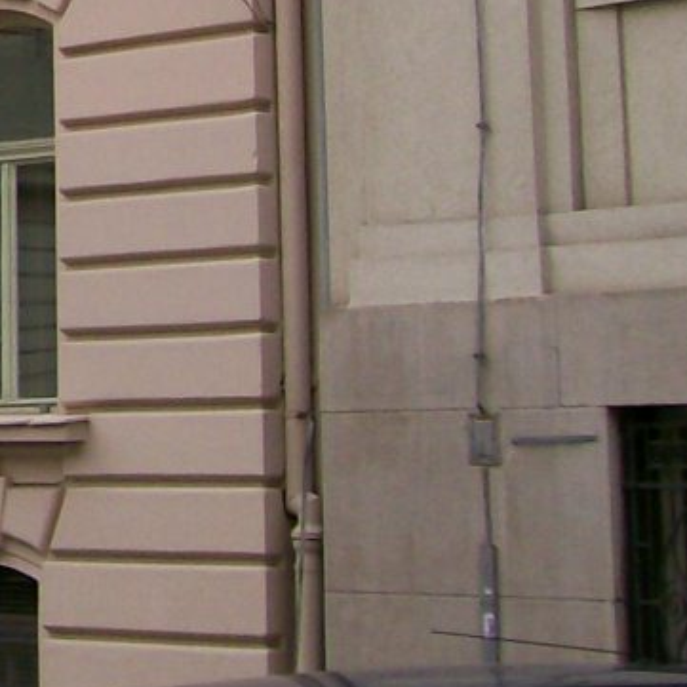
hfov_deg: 11.1
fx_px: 3166
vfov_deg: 11.9
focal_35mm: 141
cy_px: -293
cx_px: -746
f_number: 2.7
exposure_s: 1/552
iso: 80
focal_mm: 6
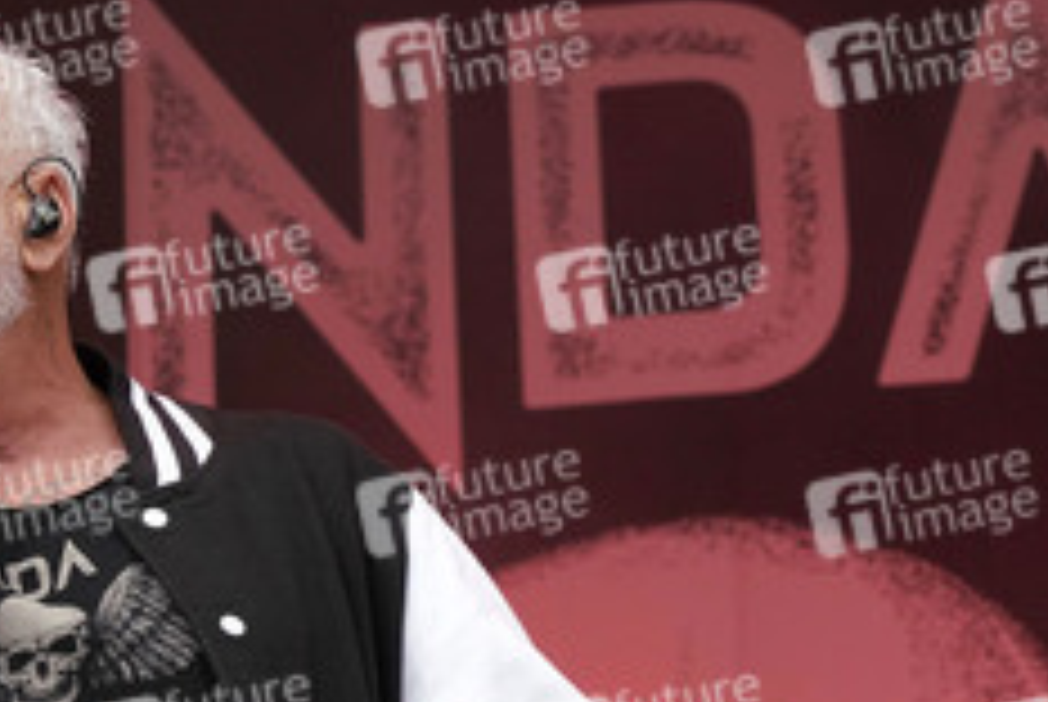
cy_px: 616
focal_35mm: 85
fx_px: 2478
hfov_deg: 23.2
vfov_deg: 15.9
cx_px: 83
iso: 1000
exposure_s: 1/160
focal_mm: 44
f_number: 5.6
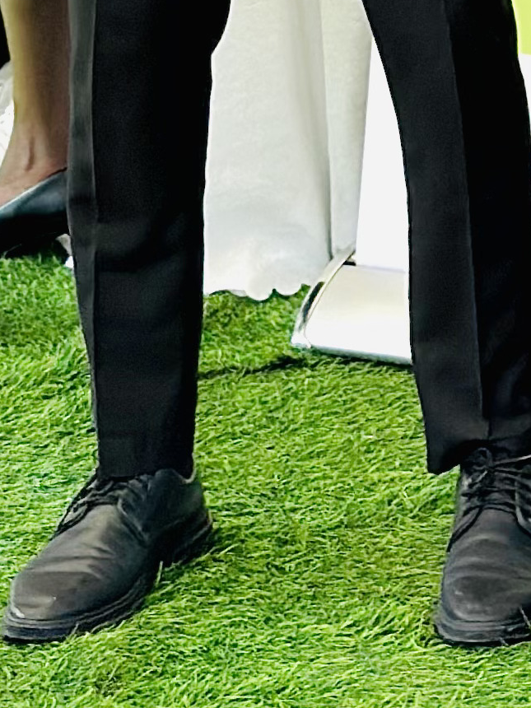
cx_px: 1108
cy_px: -645
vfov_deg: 8.4
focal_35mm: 225
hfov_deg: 6.4
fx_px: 4602
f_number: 1.78
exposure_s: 1/494
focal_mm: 6.86
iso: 80
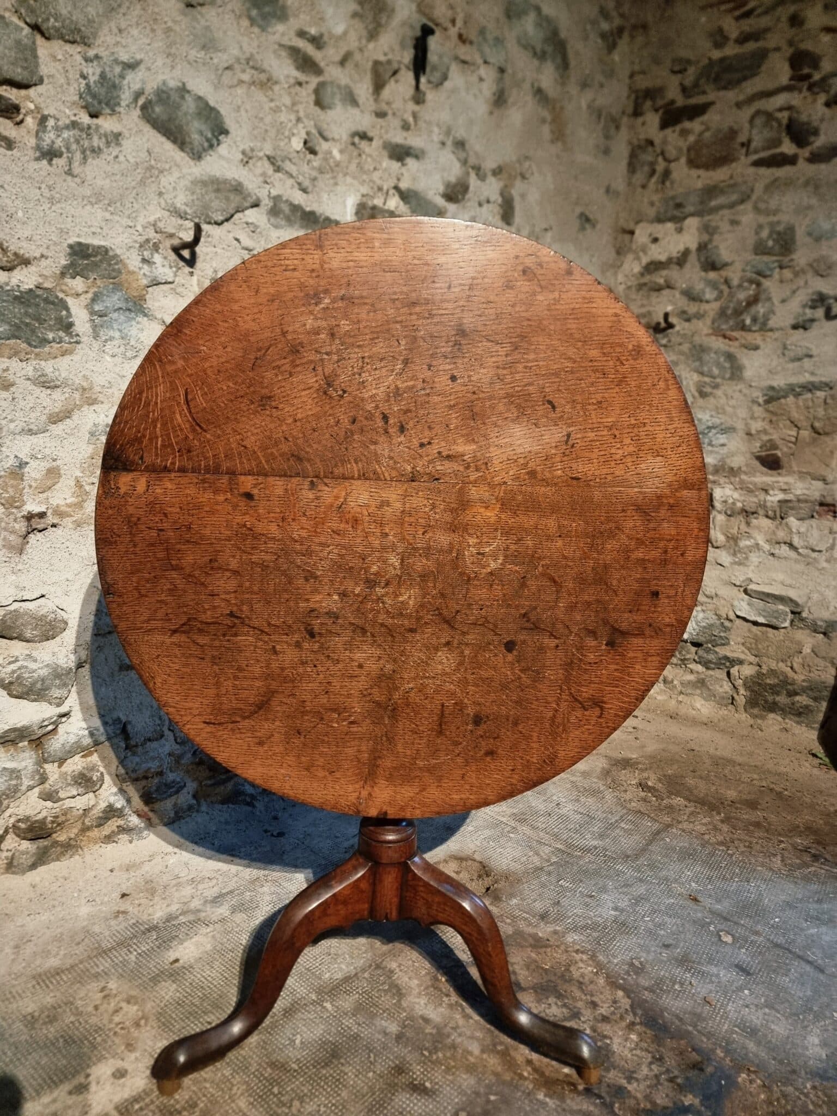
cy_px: 558
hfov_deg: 56.8
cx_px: 418
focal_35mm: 24
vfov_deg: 71.6
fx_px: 774
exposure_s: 1/25
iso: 640
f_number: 1.8
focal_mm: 6.7
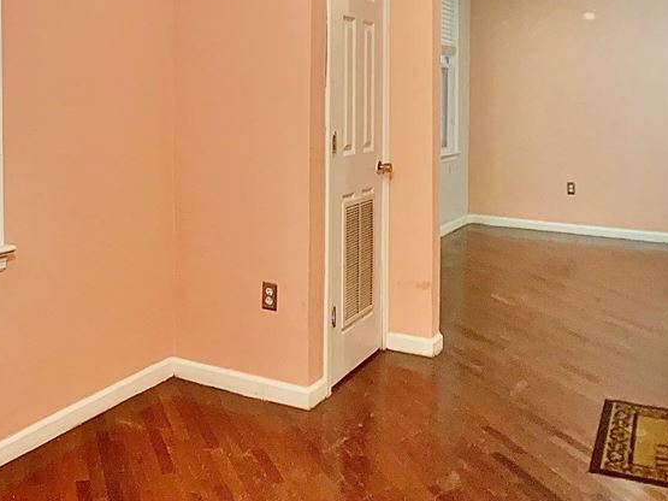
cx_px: 259
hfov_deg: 32.1
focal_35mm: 60
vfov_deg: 24.1
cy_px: 116
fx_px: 1158
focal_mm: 4.25
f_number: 1.8
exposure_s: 1/40
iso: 400
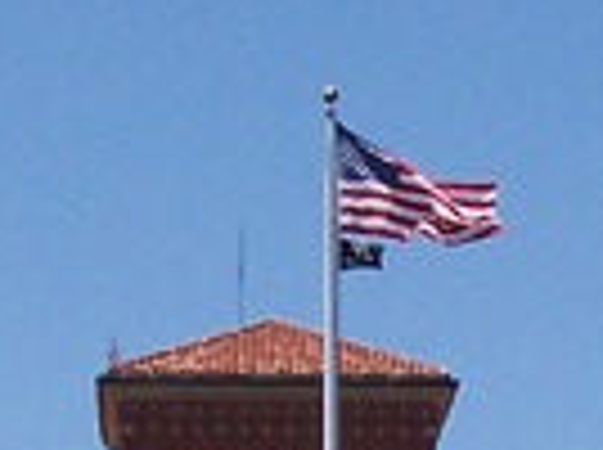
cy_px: 706
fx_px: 4451
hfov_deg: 7.7
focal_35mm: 256
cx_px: 578
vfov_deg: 5.7
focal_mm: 8
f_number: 4.8
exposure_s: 1/1000
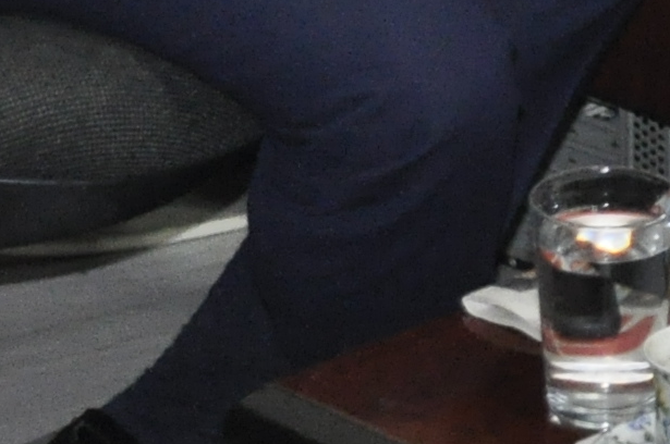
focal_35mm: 293
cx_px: 818
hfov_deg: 7.0
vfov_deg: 4.4
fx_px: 5444
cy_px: -1015
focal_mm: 28
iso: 1250
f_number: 4
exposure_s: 1/125
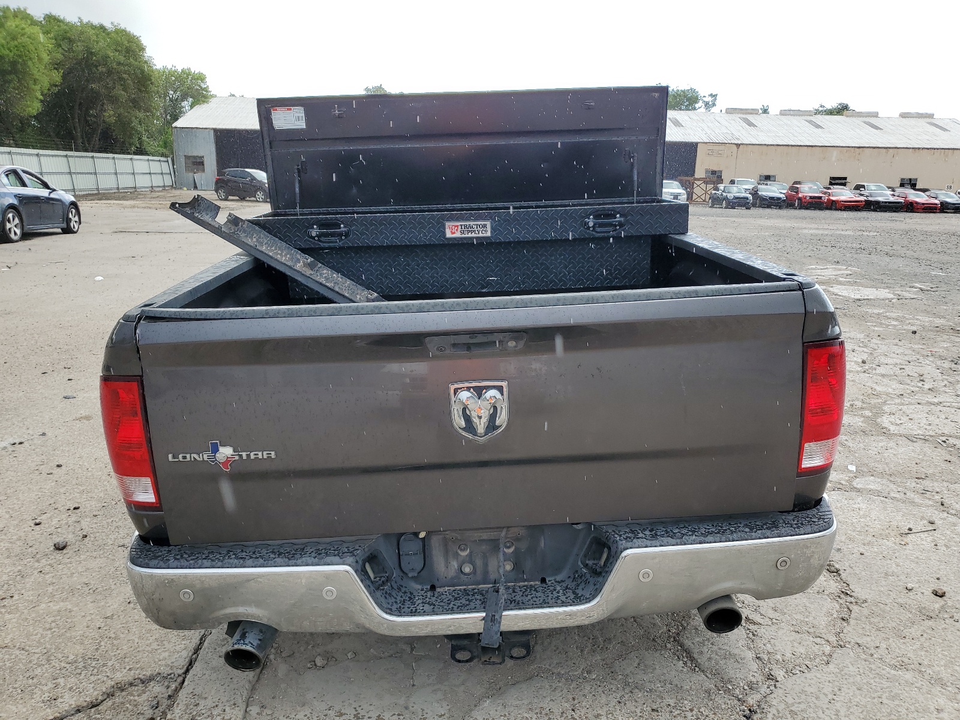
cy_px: 360
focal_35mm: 26
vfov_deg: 53.1
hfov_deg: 67.3
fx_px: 721
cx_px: 480
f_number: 1.5
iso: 50
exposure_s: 1/769
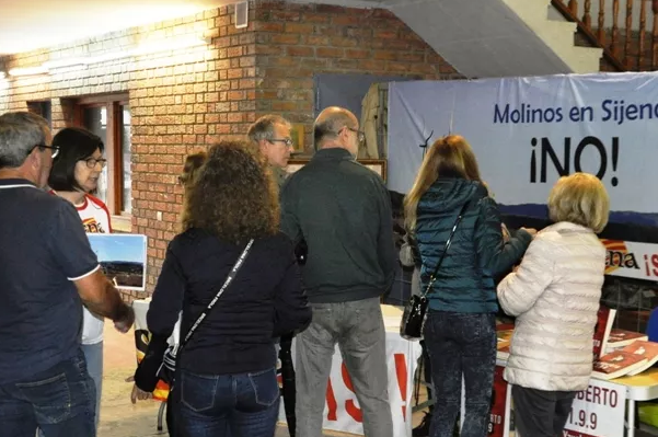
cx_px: 168
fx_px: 840
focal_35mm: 46
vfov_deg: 28.8
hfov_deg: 41.6
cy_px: 324
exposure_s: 1/60
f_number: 3.5
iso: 800
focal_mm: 18
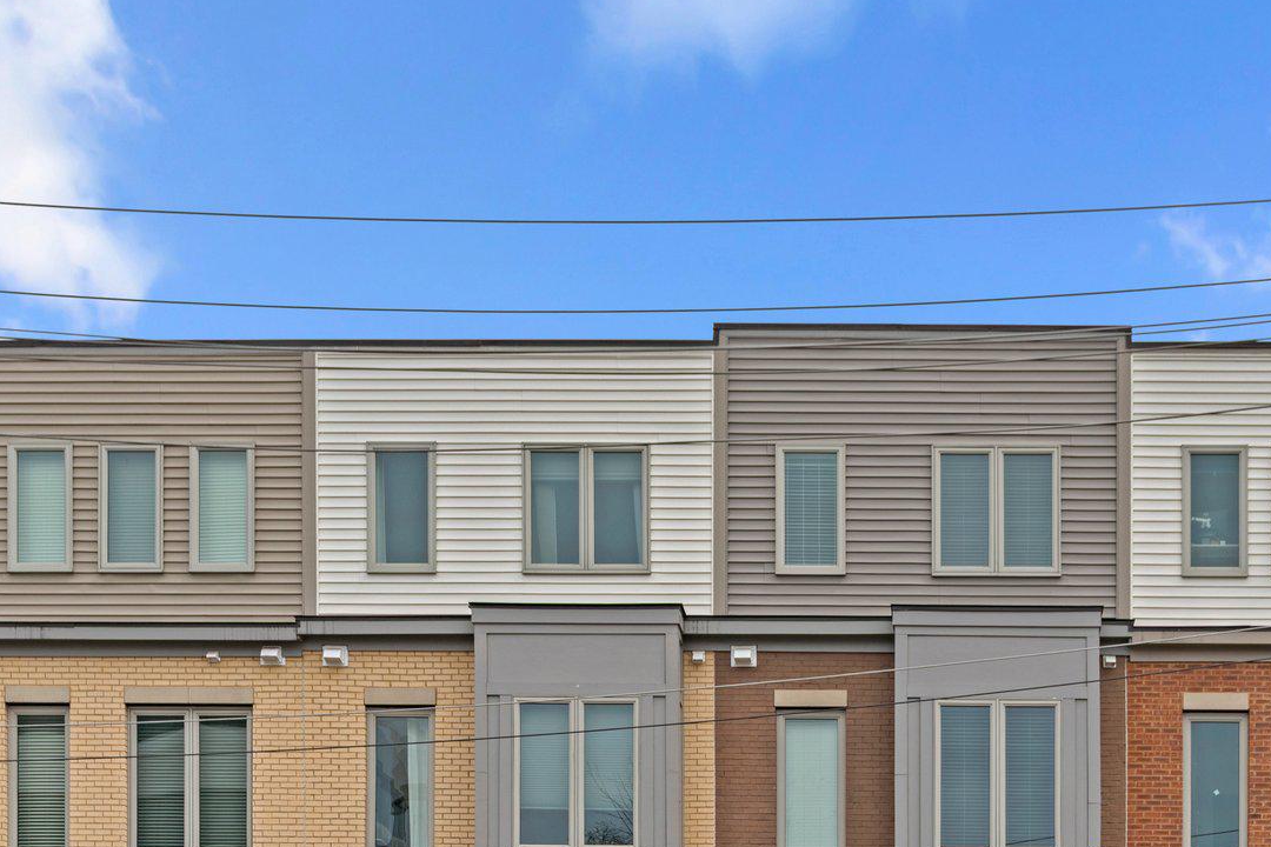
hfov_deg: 35.6
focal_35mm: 55
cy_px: 792
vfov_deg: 23.8
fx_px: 1942
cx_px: 918
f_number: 8
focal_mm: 29
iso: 100
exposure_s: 1/100
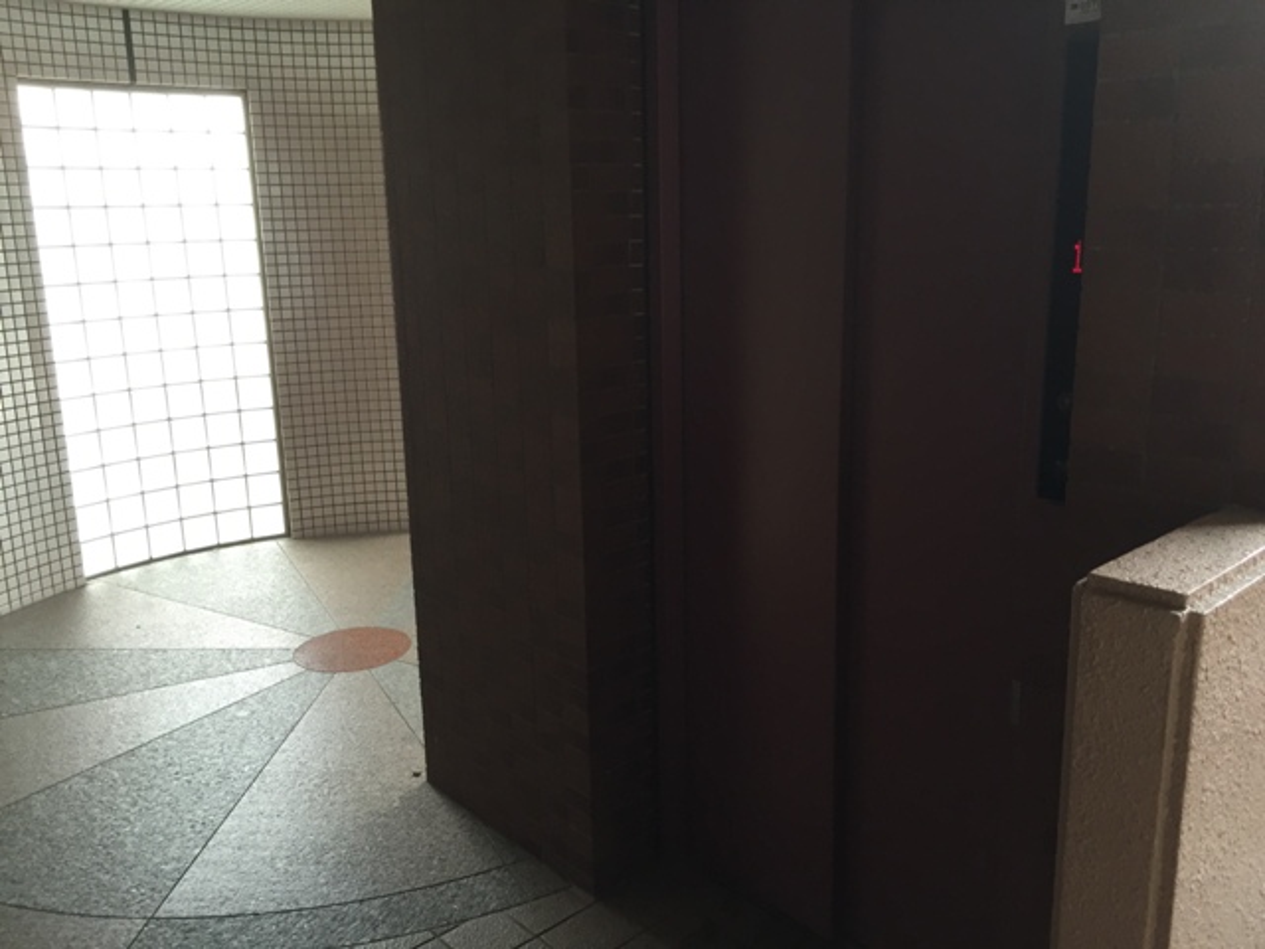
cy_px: 474
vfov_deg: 48.2
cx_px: 632
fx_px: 1060
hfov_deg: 61.7
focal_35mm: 29
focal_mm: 4.15
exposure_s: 1/30
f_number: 2.2
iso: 40
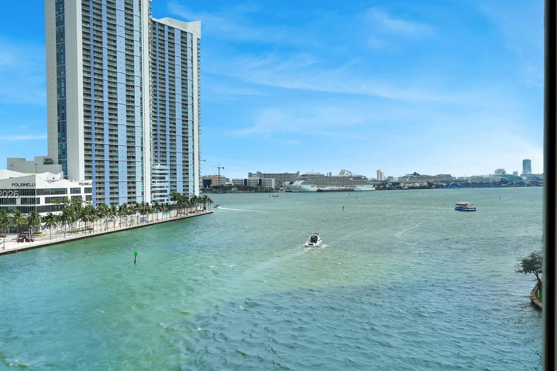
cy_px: 195
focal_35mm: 37
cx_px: 229
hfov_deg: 51.6
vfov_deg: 35.9
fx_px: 572
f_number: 5.6
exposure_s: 1/4000
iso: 320
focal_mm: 20
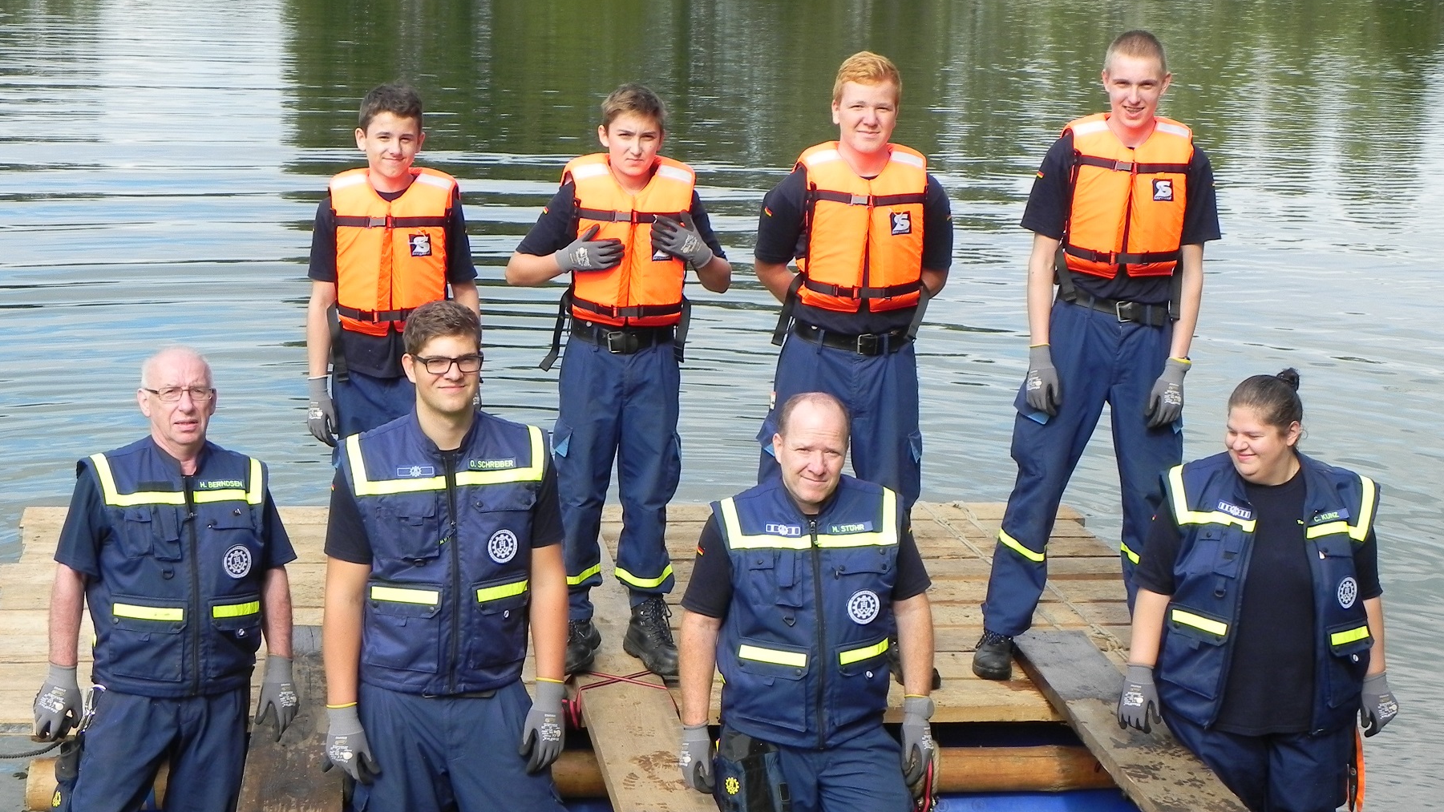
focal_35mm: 64
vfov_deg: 18.8
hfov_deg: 32.8
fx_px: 2450
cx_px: 715
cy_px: 418
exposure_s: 1/282
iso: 160
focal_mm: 10.3
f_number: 5.6
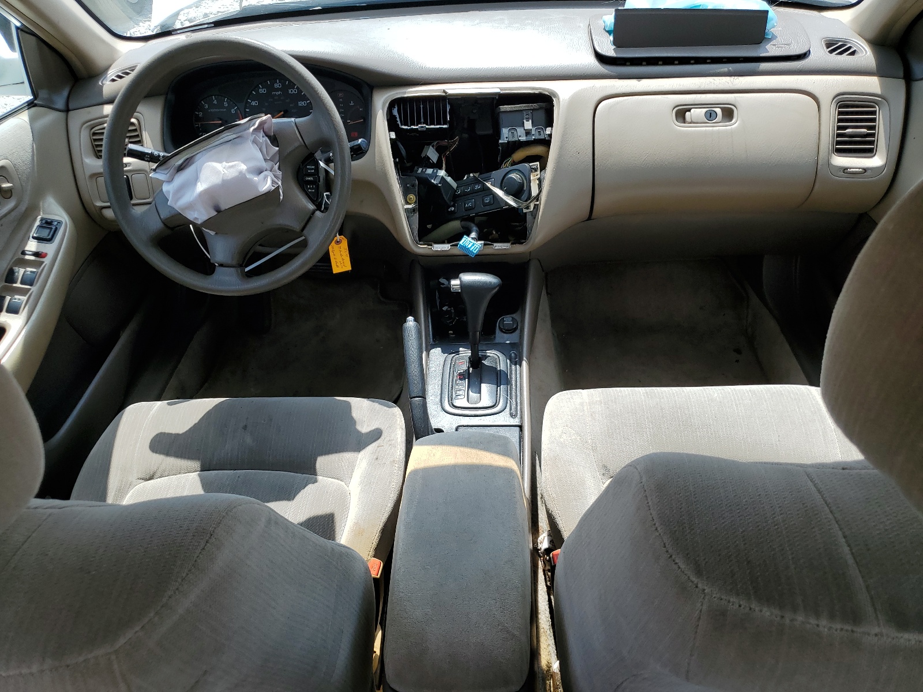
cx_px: 462
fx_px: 693
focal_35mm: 26
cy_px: 346
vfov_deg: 53.1
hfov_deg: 67.3
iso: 50
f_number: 1.5
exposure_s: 1/1111
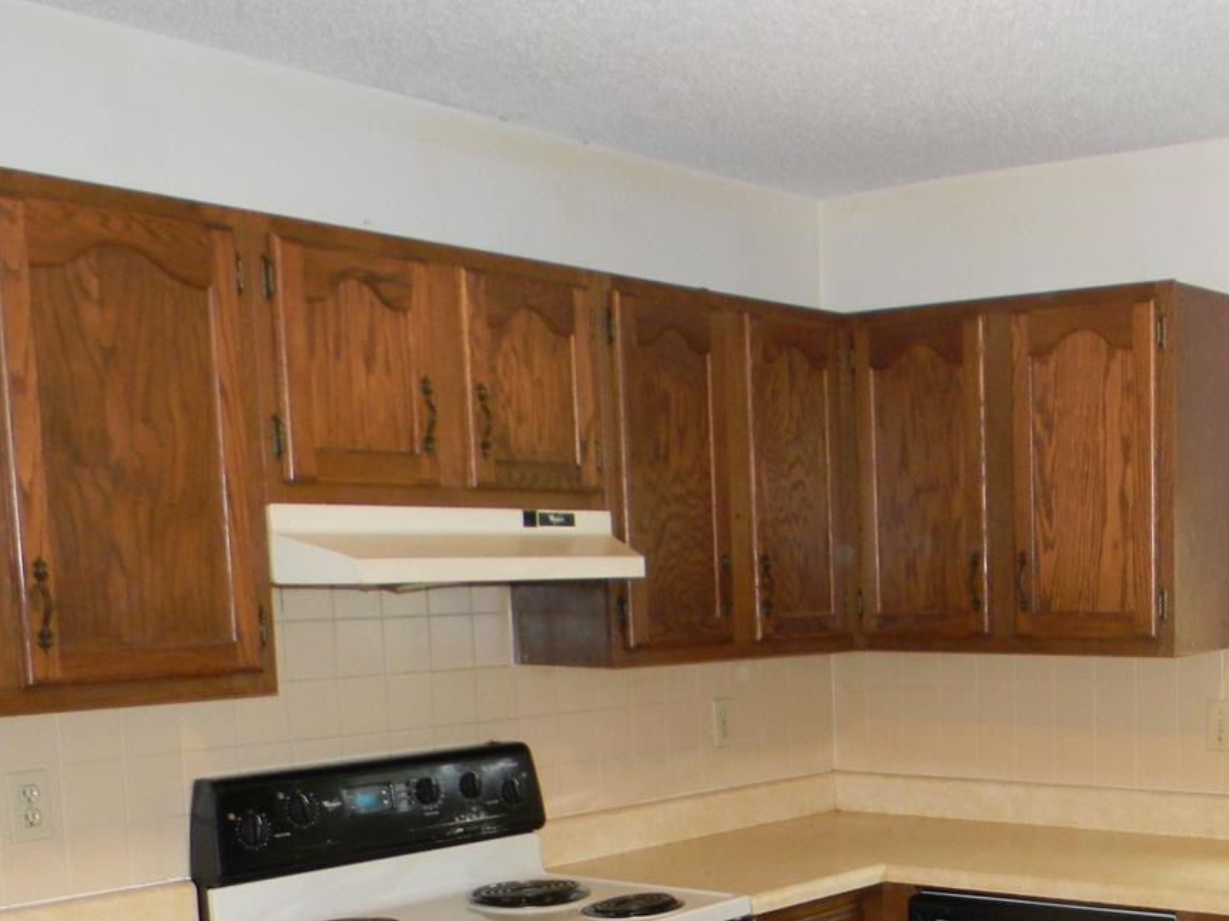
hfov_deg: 35.5
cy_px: 817
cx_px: 1009
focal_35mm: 52
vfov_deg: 27.1
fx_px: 1846
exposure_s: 1/26
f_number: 3.5
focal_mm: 5
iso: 205
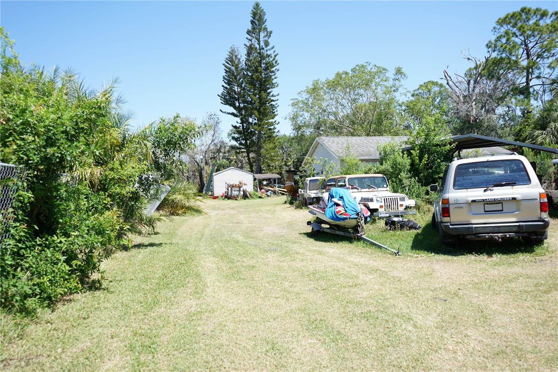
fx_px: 449
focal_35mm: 29
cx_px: 279
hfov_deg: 63.7
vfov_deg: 44.9
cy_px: 186
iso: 100
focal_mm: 29
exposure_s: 1/250
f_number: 5.6
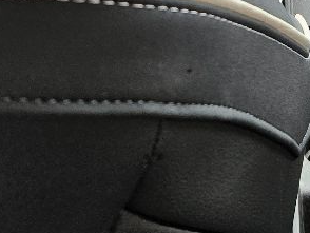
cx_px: 280
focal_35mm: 100
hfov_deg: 19.3
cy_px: -224
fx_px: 896
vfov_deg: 13.0
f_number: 1.8
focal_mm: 5.4
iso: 200
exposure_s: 1/100
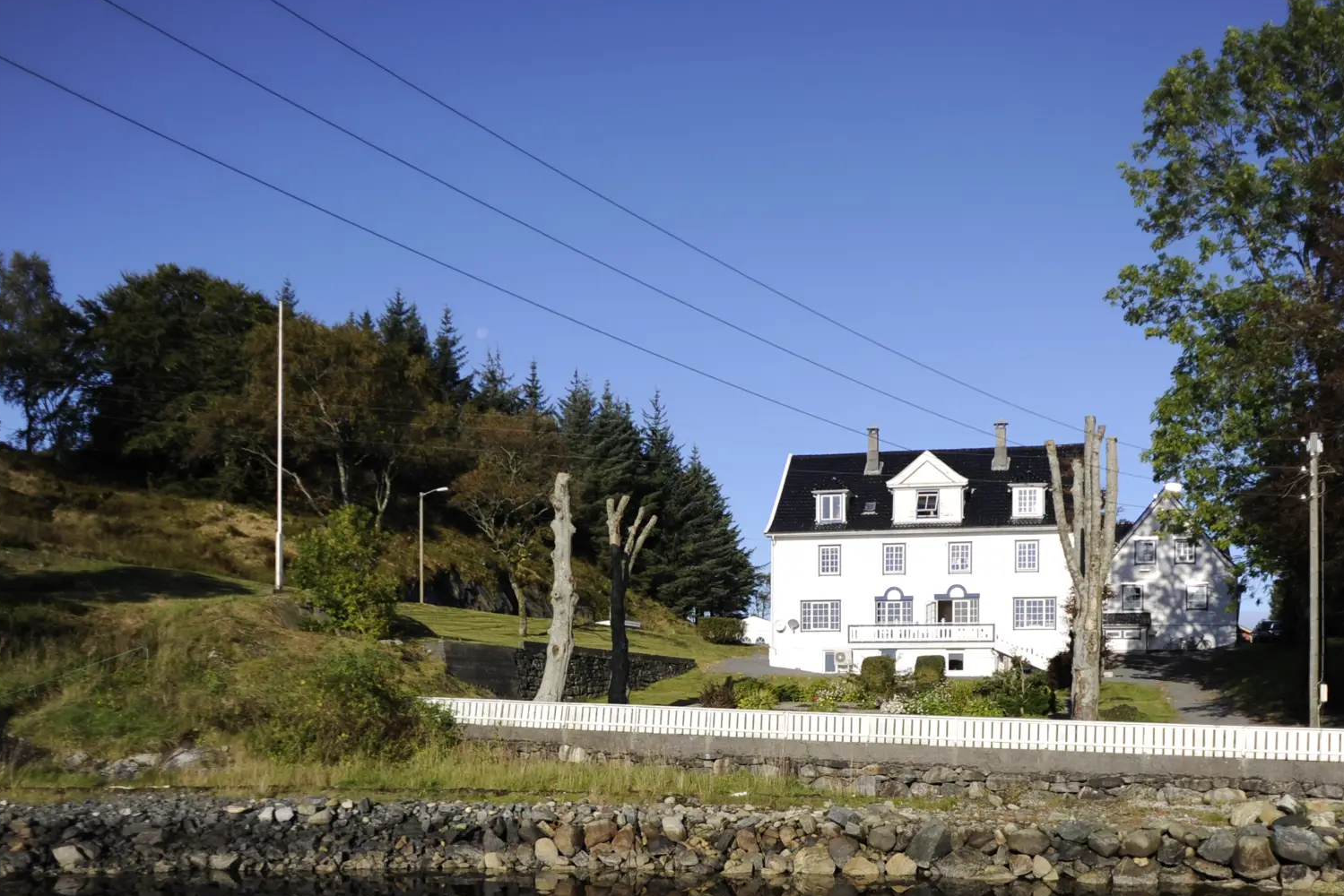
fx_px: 1269
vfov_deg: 37.1
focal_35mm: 34
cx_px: 771
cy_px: 751
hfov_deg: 55.6
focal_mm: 20
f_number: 2.8
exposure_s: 1/4000
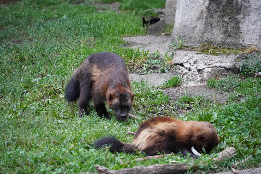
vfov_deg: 6.8
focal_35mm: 202
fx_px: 1469
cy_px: 87
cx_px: 130
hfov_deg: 10.2
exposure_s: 1/250
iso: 5000
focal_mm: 135
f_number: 5.6
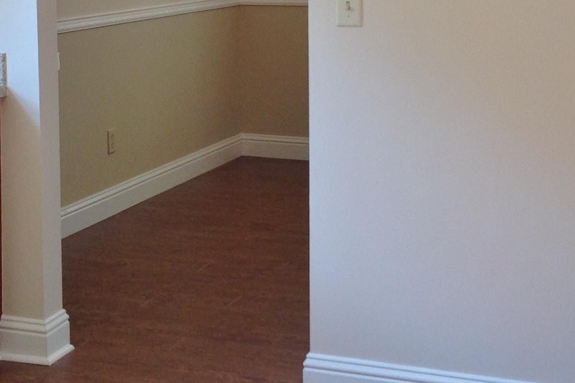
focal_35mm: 82
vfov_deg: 16.5
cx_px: 254
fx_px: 1310
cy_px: 45
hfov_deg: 24.7
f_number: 2.4
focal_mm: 4.28
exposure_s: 1/60
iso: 80
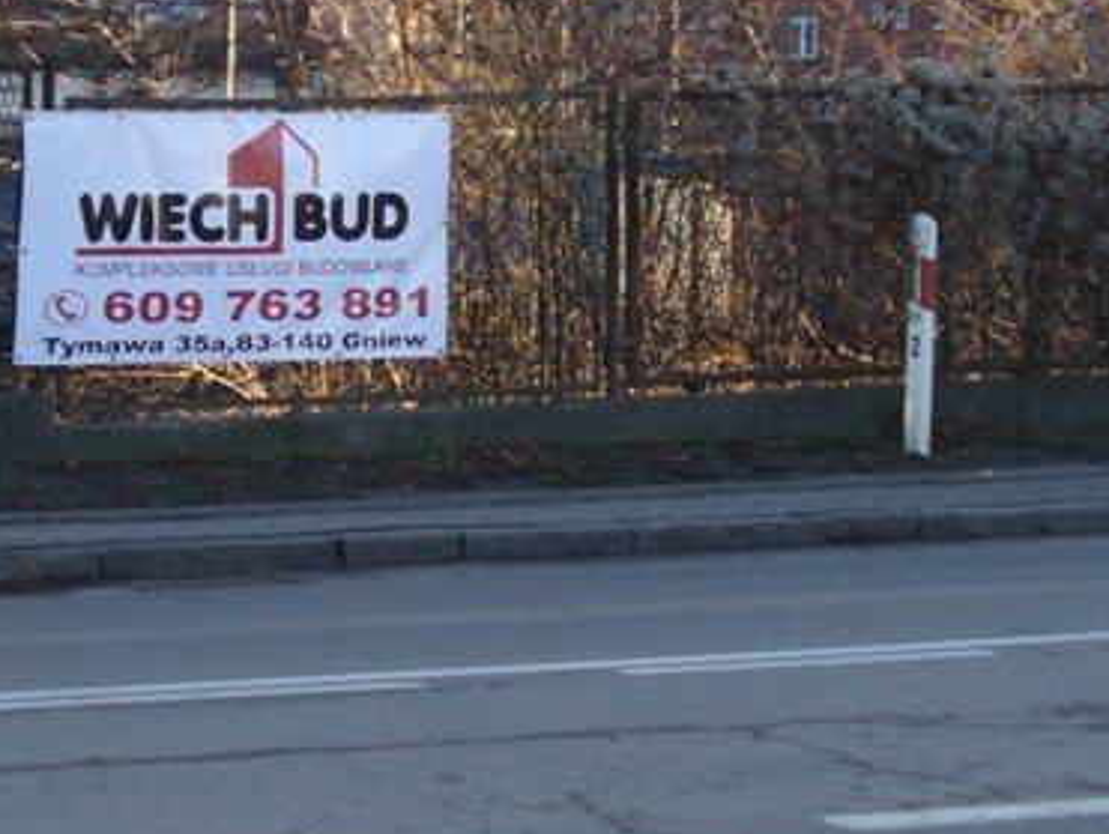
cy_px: 329
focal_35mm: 168
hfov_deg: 11.7
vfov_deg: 8.8
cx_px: 371
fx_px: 5387
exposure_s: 1/160
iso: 100
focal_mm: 12.8
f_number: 3.3
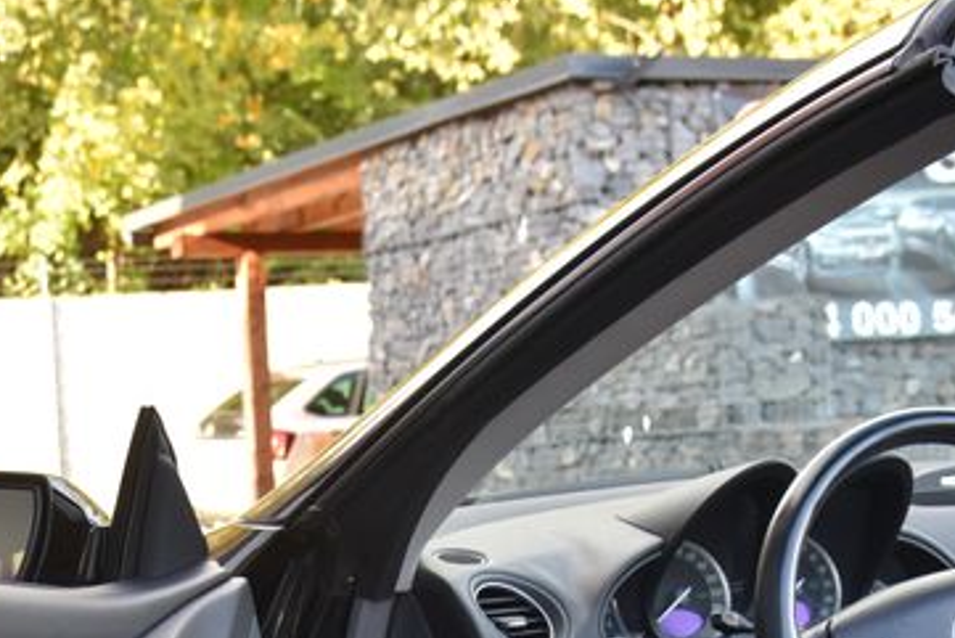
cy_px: 886
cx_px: 132
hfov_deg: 22.6
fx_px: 2335
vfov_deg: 14.7
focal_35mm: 88
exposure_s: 1/100
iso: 500
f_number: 5
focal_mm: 31
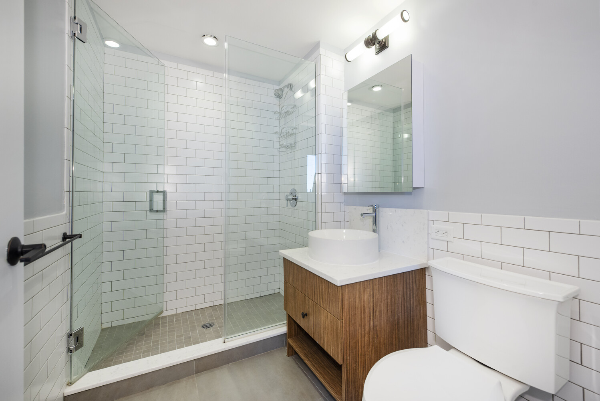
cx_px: 300
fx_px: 233
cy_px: 200
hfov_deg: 104.2
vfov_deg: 81.3
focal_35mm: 14
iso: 320
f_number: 8
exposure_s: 1/50
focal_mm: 14
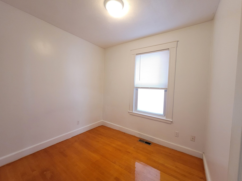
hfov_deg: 106.2
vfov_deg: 89.9
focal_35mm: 13
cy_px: 90
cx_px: 121
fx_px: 91
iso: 500
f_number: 2.2
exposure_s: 1/30
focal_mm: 2.2
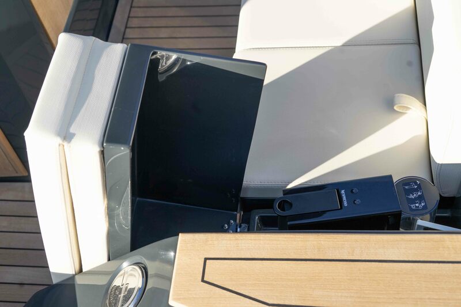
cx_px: 230
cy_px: 154
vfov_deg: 27.5
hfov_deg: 40.4
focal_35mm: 49
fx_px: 627
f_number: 6.3
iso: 100
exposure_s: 1/200
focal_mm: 49
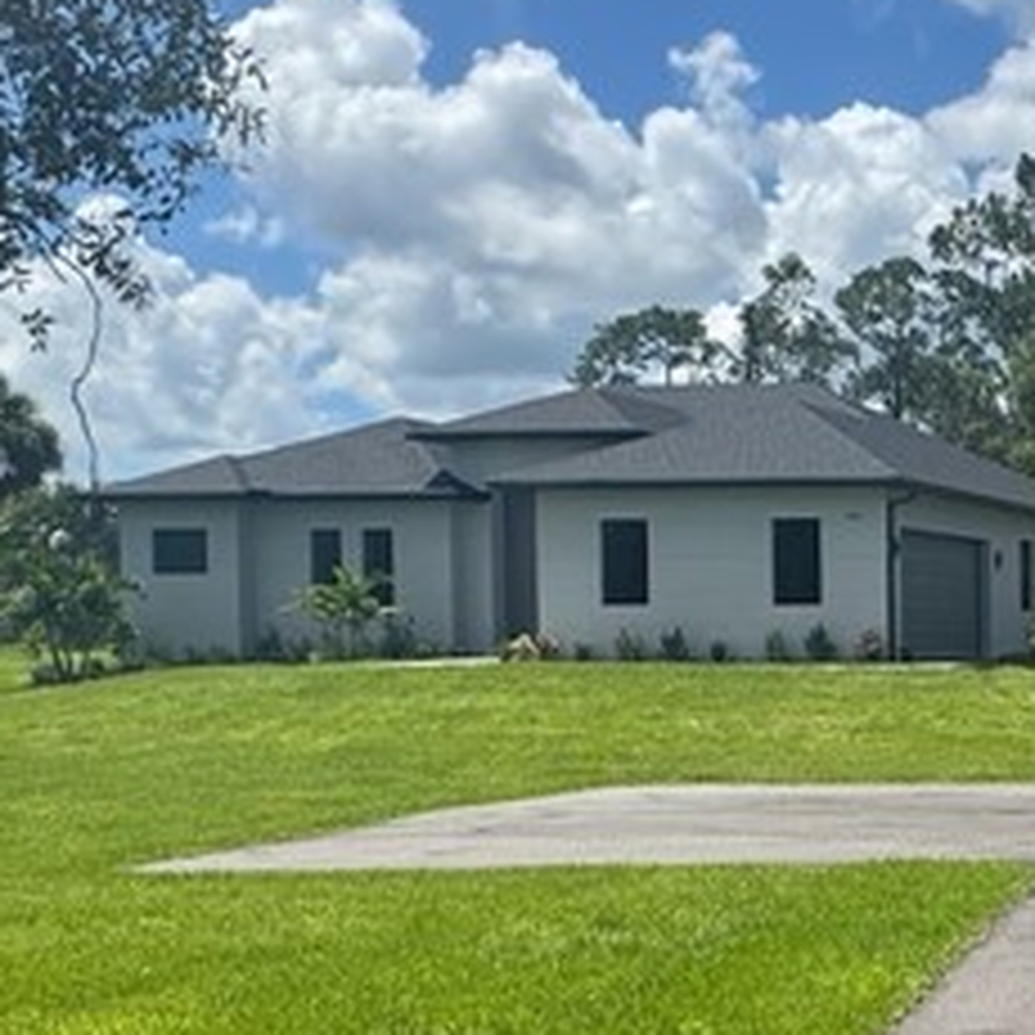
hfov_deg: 25.7
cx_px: 1413
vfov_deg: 30.8
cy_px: 724
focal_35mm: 55
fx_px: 1861
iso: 50
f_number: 2.2
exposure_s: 1/2674
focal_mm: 2.22
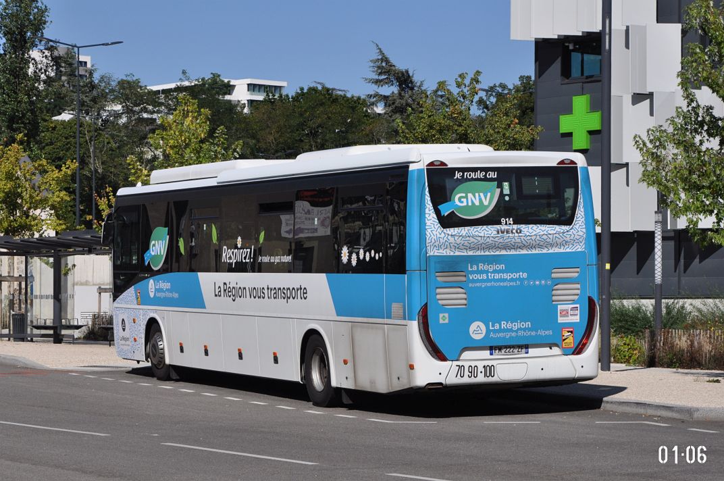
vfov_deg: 13.0
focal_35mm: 105
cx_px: 362
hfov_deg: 19.5
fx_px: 2109
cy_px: 240
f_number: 7.1
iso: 400
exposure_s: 1/2000
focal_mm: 70
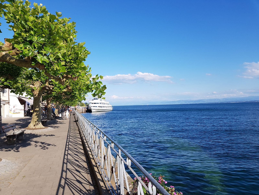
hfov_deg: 67.3
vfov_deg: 53.1
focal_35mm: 26
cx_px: 130
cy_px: 98
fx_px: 195
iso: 50
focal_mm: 4.2
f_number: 1.7
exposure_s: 1/1856
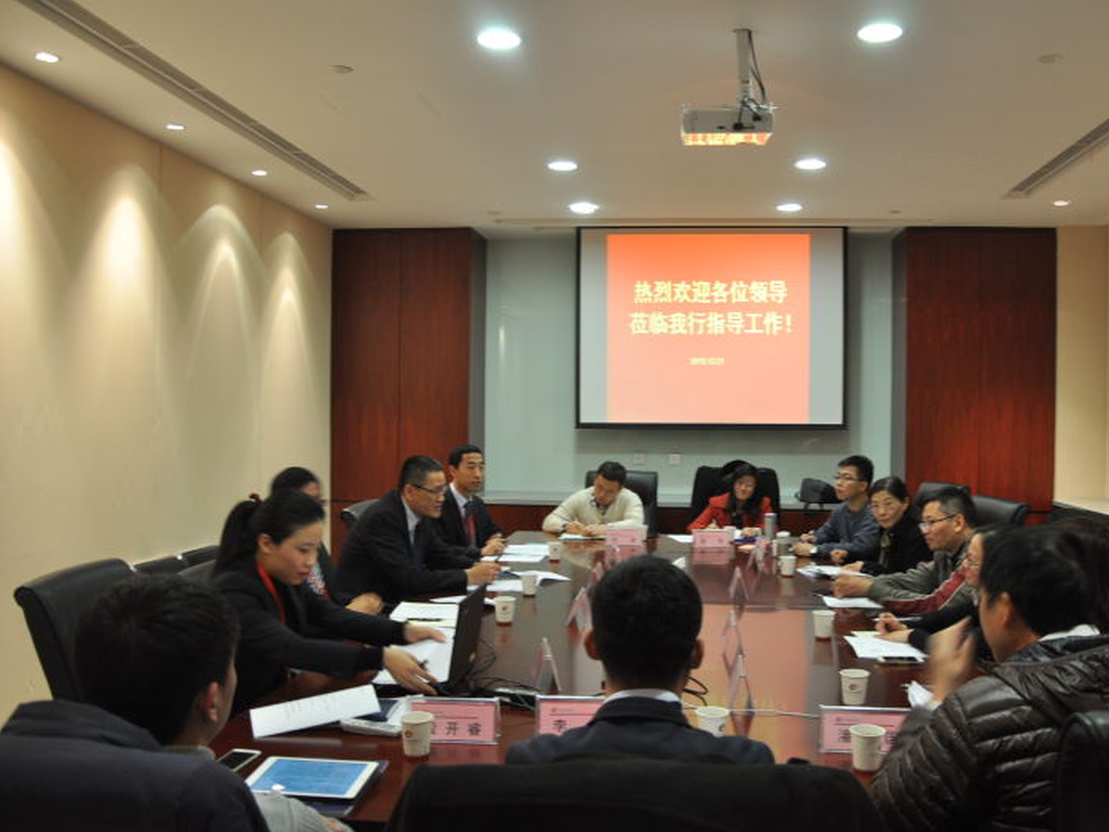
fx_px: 1698
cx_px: 621
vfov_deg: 27.5
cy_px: 422
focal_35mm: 53
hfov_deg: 36.1
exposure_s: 1/15
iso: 500
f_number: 4.2
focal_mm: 32
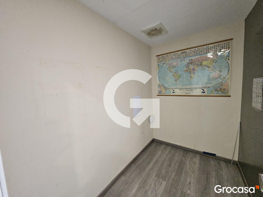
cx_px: 132
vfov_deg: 89.9
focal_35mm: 13
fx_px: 99
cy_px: 98
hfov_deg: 106.2
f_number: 2.2
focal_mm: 1.7
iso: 400
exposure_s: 1/50
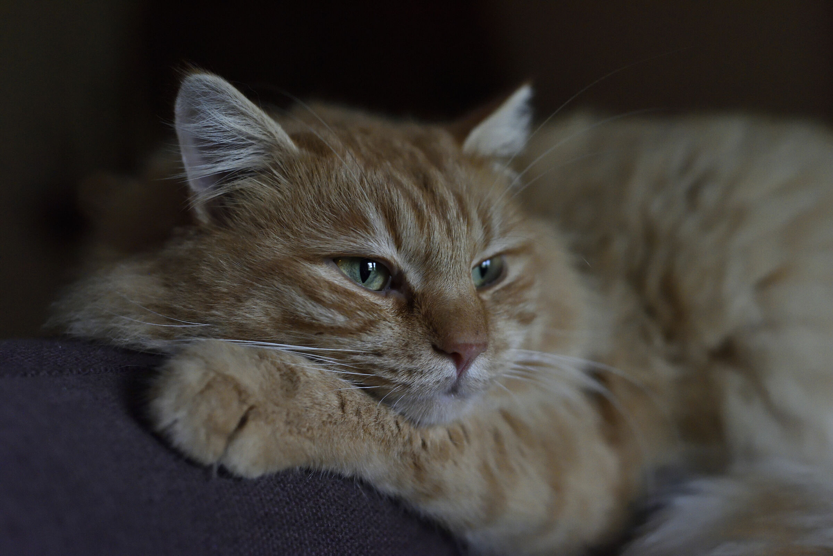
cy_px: 278
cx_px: 416
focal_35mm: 50
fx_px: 1157
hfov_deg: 39.6
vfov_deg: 27.0
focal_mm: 50
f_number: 2.8
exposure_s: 1/100
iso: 4000
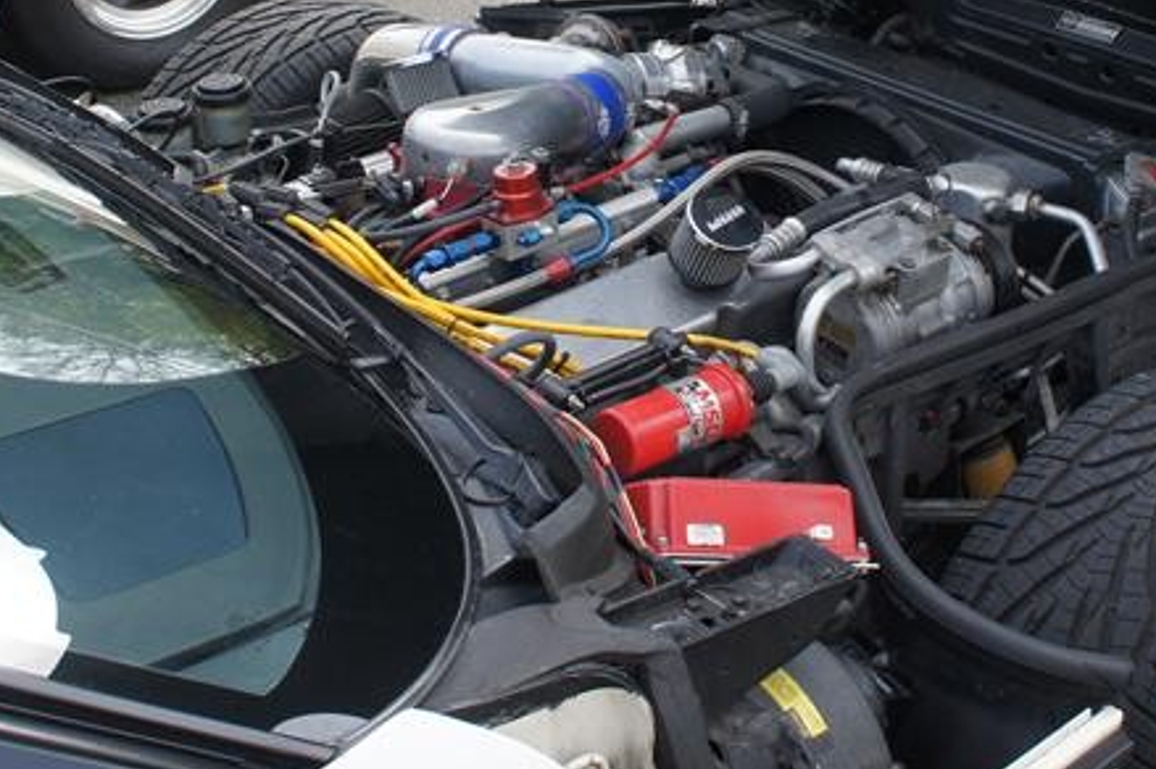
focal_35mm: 63
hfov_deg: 31.8
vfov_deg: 21.0
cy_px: 43
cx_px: 687
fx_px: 2021
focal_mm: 18
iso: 200
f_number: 7.1
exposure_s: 1/160
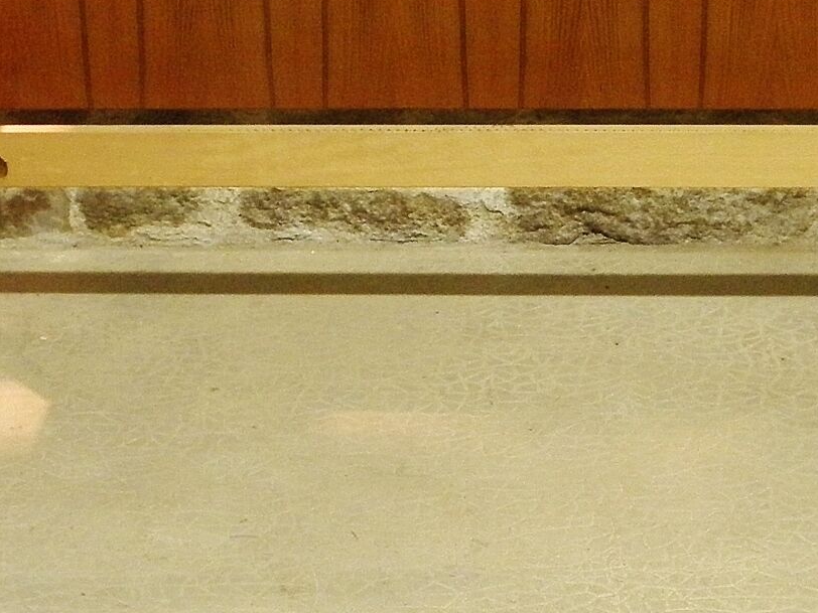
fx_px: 2907
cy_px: 420
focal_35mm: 123
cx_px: 514
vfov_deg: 12.0
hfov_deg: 16.0
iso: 320
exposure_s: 1/8
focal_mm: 7.1
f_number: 3.8
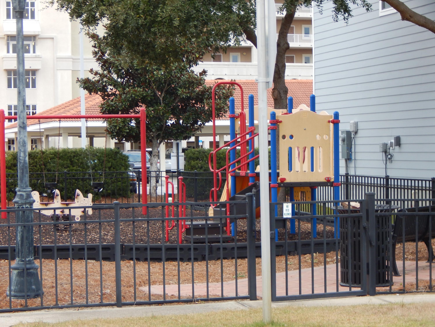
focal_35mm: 114
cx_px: 218
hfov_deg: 17.3
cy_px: 164
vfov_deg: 13.0
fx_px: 1433
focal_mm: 20.5
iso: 125
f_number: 4.6
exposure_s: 1/50
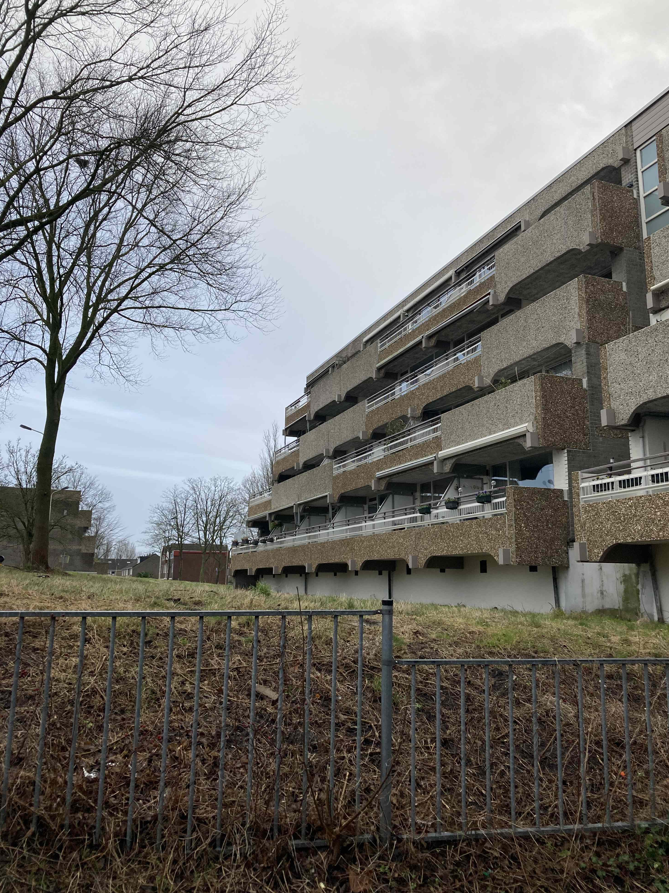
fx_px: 747
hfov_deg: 48.2
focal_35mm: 29
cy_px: 435
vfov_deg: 61.6
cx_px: 338
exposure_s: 1/457
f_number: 1.8
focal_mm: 3.99
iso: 20
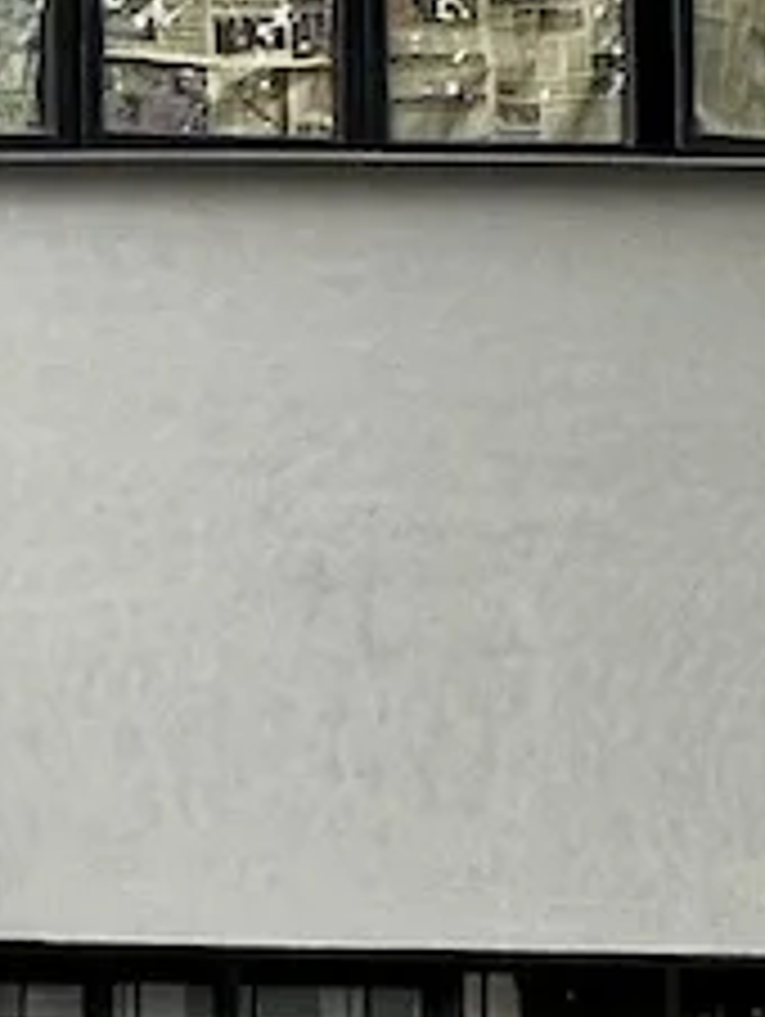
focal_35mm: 99
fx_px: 2912
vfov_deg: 18.6
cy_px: 1256
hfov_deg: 12.0
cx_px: -1071
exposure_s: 1/171
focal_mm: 2.22
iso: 40
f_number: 2.2
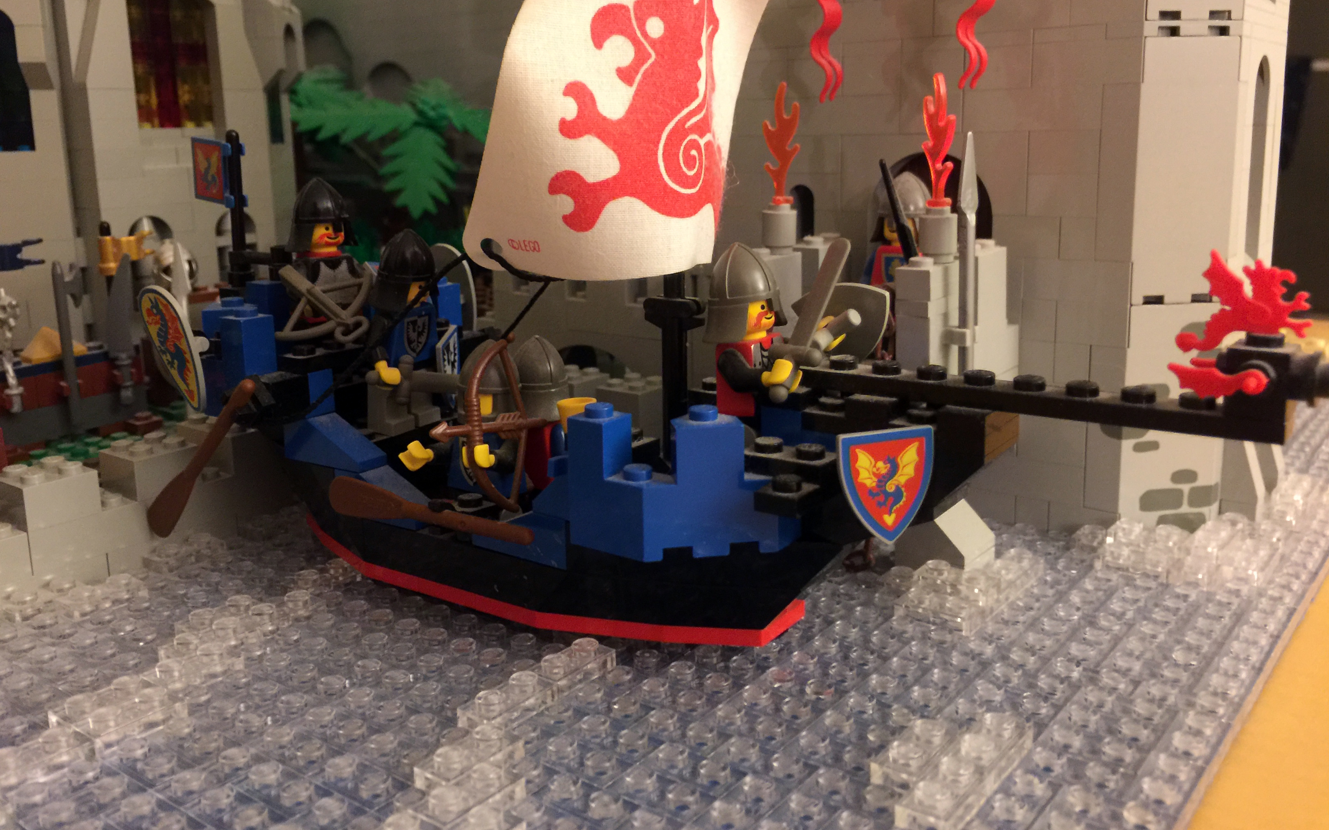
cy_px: 344
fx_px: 1123
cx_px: 660
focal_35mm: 31
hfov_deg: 61.2
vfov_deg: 40.5
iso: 80
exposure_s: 1/4
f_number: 2.2
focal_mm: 4.15
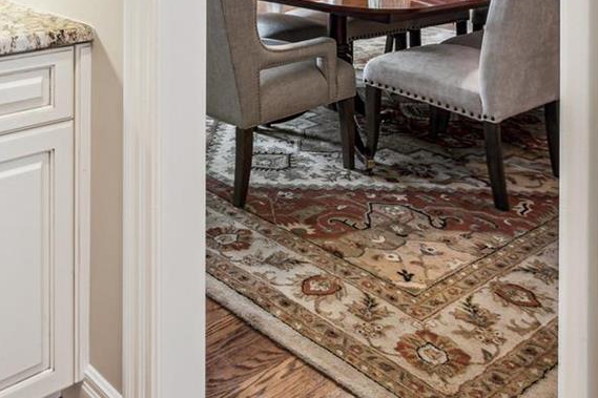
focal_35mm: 45
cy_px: -118
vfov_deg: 25.7
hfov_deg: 42.3
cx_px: 150
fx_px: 747
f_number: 8
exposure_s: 1/4
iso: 100
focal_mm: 16
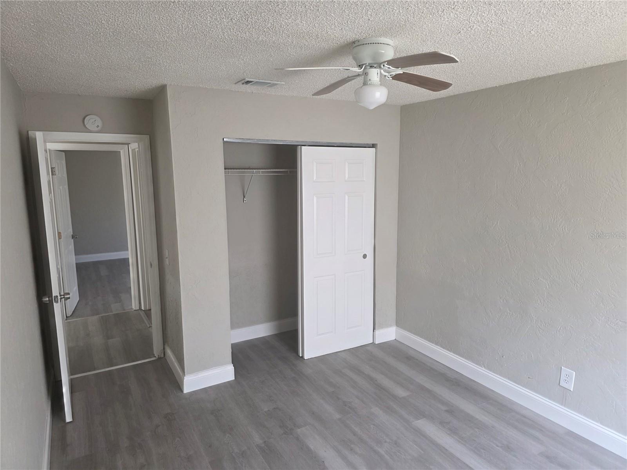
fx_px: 417
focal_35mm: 23
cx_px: 314
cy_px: 235
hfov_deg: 73.9
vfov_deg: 58.9
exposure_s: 1/120
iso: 400
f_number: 1.7
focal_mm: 6.3
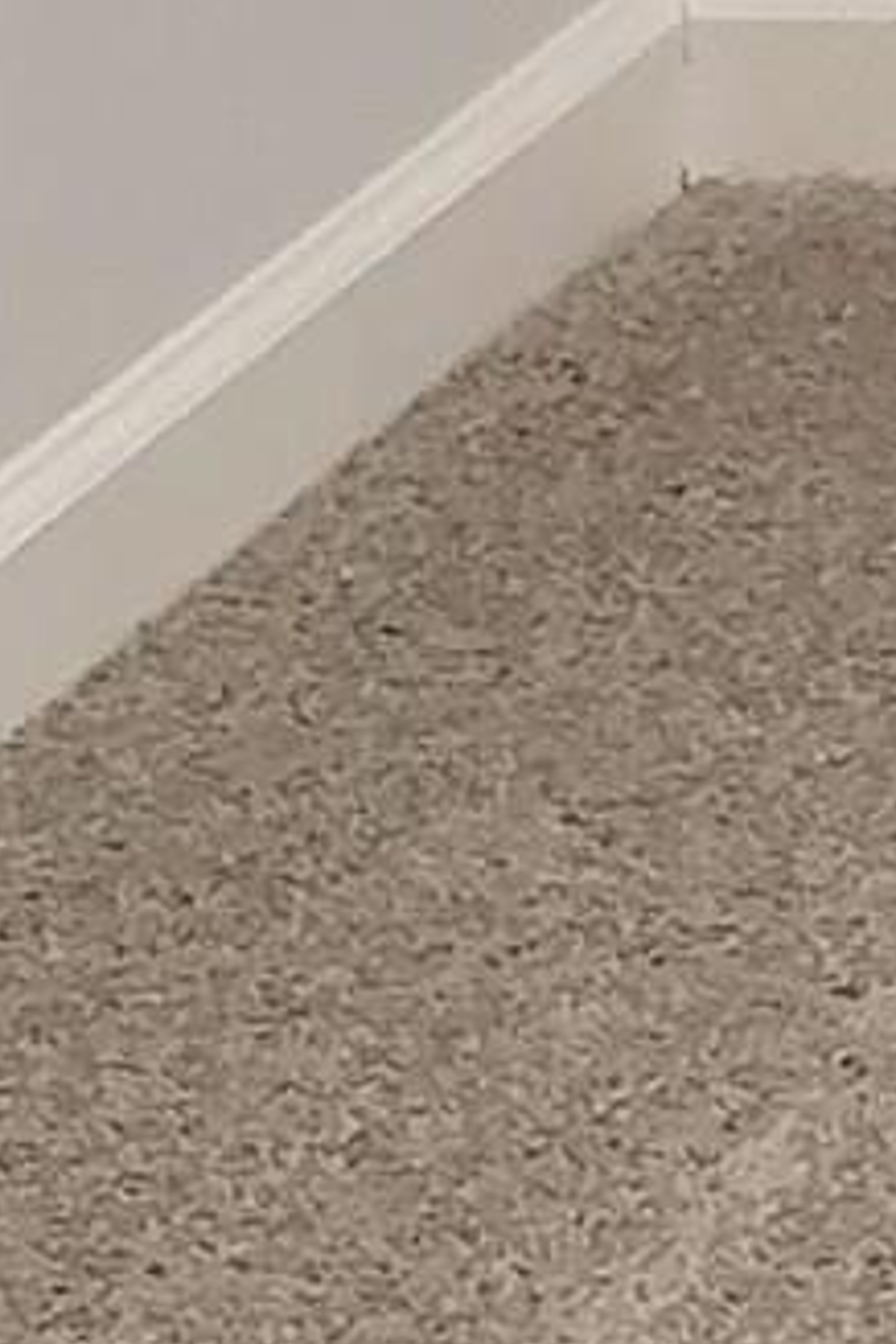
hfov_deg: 4.4
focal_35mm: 254
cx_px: 5023
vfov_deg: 7.1
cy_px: -2836
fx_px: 9482
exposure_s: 1/60
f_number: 1.6
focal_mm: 5.96
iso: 320
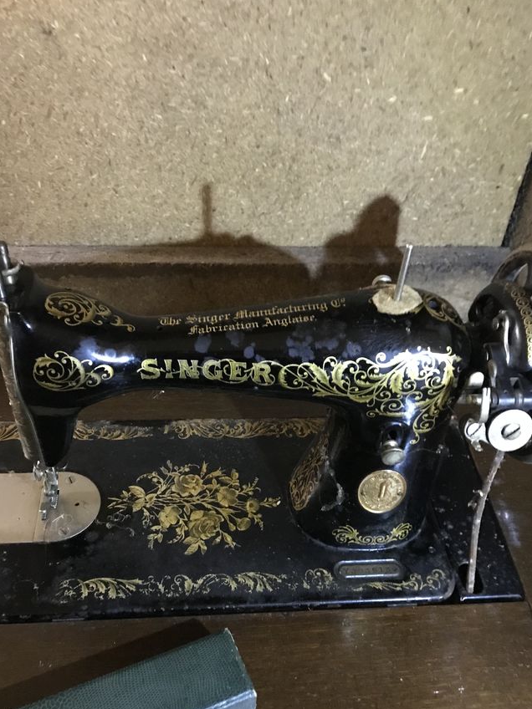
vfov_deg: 55.1
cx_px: 271
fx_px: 676
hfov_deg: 42.9
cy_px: 410
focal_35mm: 33
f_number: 1.8
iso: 125
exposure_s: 1/4
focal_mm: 3.99
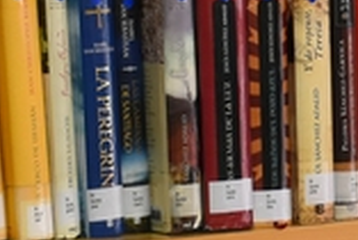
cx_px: 866
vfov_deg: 3.6
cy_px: 208
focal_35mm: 388
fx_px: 3861
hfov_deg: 5.1
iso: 1100
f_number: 4.5
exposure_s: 1/60
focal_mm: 45
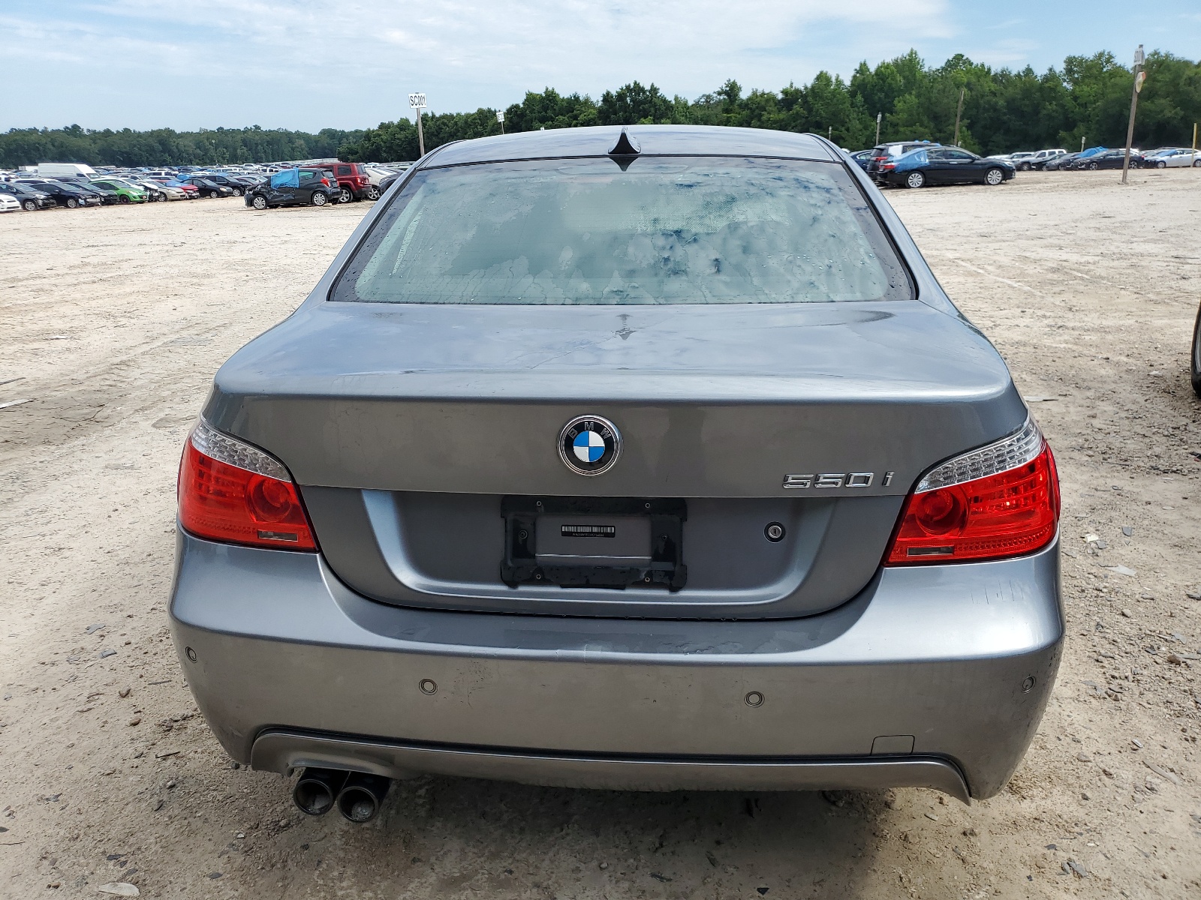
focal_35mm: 26
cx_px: 600
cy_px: 450
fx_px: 902
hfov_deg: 67.3
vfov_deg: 53.1
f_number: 1.5
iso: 50
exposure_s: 1/2500
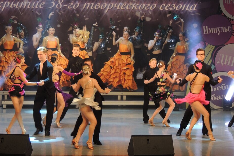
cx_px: 128
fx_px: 1118
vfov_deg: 8.0
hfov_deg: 11.9
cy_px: 68
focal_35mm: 172
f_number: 4.4
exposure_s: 1/80
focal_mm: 25.8
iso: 400
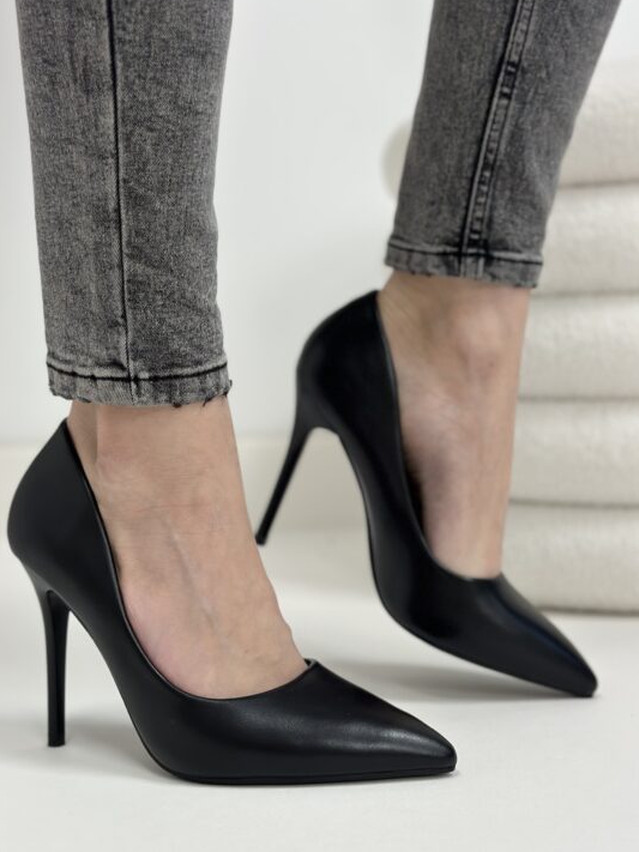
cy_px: 443
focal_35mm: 54
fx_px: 1329
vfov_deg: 35.5
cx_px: 319
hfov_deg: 27.0
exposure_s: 1/100
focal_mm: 6.86
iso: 160
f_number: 1.78
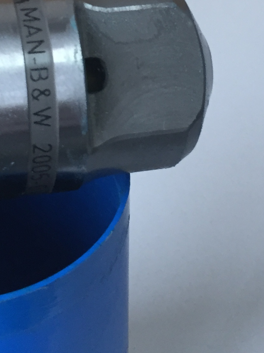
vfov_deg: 21.8
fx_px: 875
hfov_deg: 17.1
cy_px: -14
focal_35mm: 86
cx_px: 87
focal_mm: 4.15
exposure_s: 1/33
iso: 125
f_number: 2.2
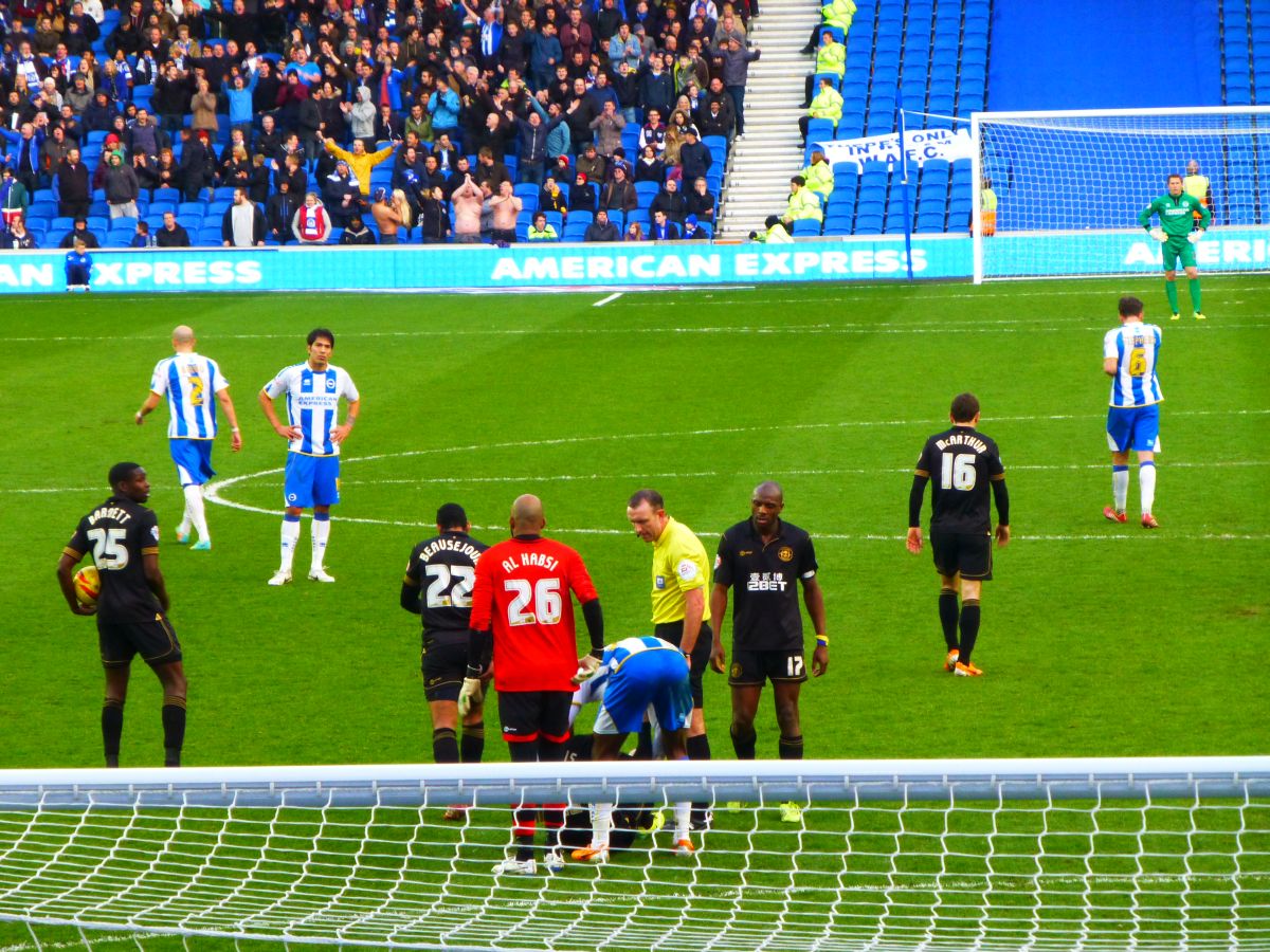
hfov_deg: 8.6
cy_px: 476
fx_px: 8475
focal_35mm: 231
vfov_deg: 6.4
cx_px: 635
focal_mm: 41.3
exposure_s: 1/60
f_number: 5.6
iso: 400
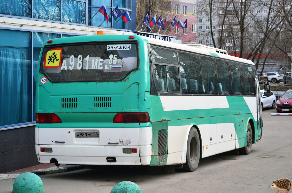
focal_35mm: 82
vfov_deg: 16.5
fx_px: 668
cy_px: 96
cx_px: 146
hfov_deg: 24.7
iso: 200
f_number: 4.5
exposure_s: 1/400
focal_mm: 55
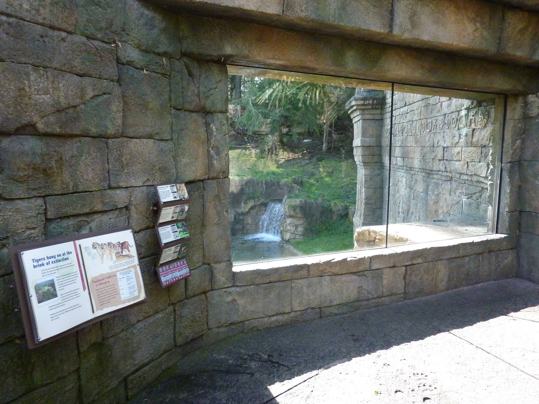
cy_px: 202
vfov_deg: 54.9
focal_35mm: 25
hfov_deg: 69.4
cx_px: 270
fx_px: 389
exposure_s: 1/250
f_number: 3.3
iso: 400
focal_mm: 4.1
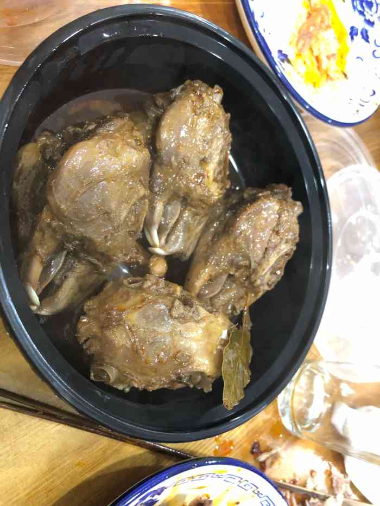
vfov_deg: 63.4
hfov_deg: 49.8
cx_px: 190
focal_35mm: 28
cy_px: 253
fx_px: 410
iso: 100
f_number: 1.8
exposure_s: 1/9
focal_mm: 4
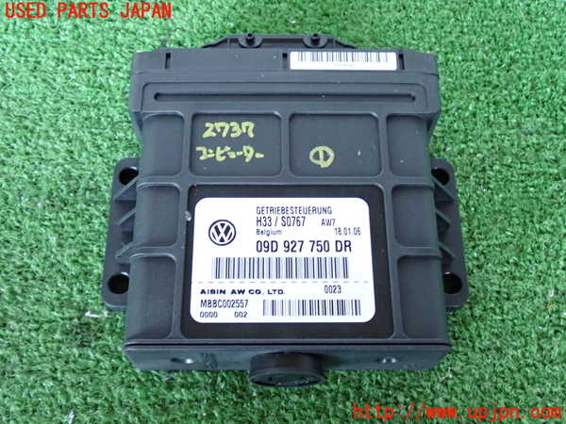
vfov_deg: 32.9
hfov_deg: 42.9
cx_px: 283
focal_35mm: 44
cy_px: 212
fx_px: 719
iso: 800
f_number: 2.9
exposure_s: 1/25
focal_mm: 7.84
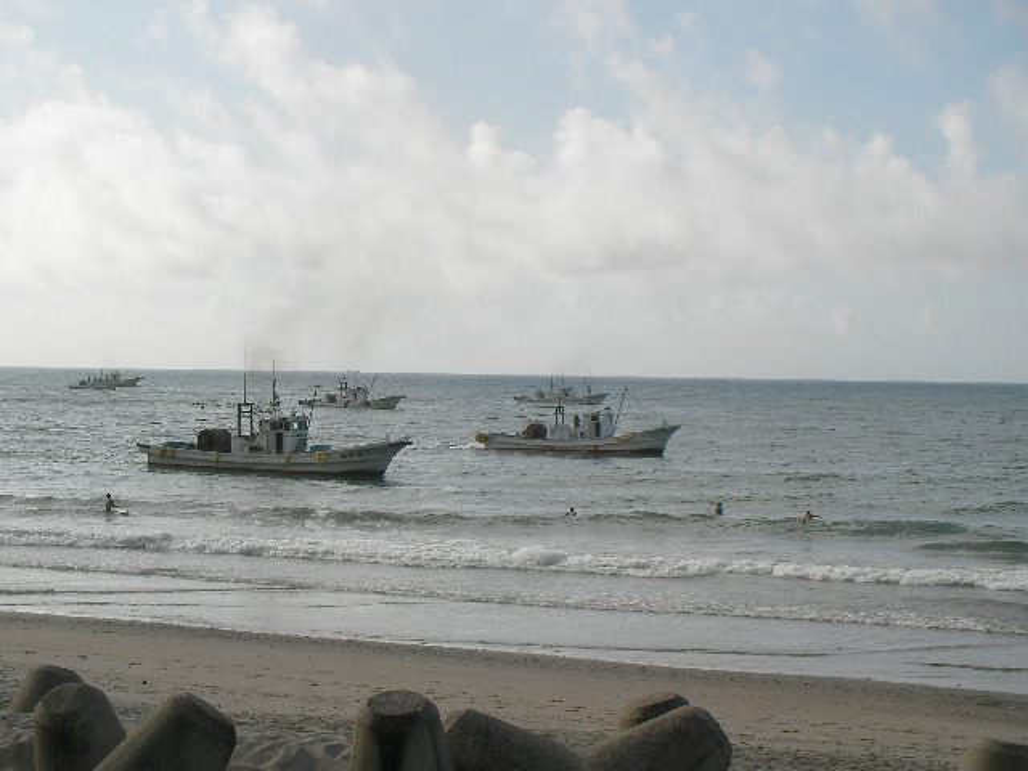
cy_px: 386
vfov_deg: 19.6
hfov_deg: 26.0
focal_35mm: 75
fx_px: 2227
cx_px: 514
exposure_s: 1/454
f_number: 5.9
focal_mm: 12.4
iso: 50
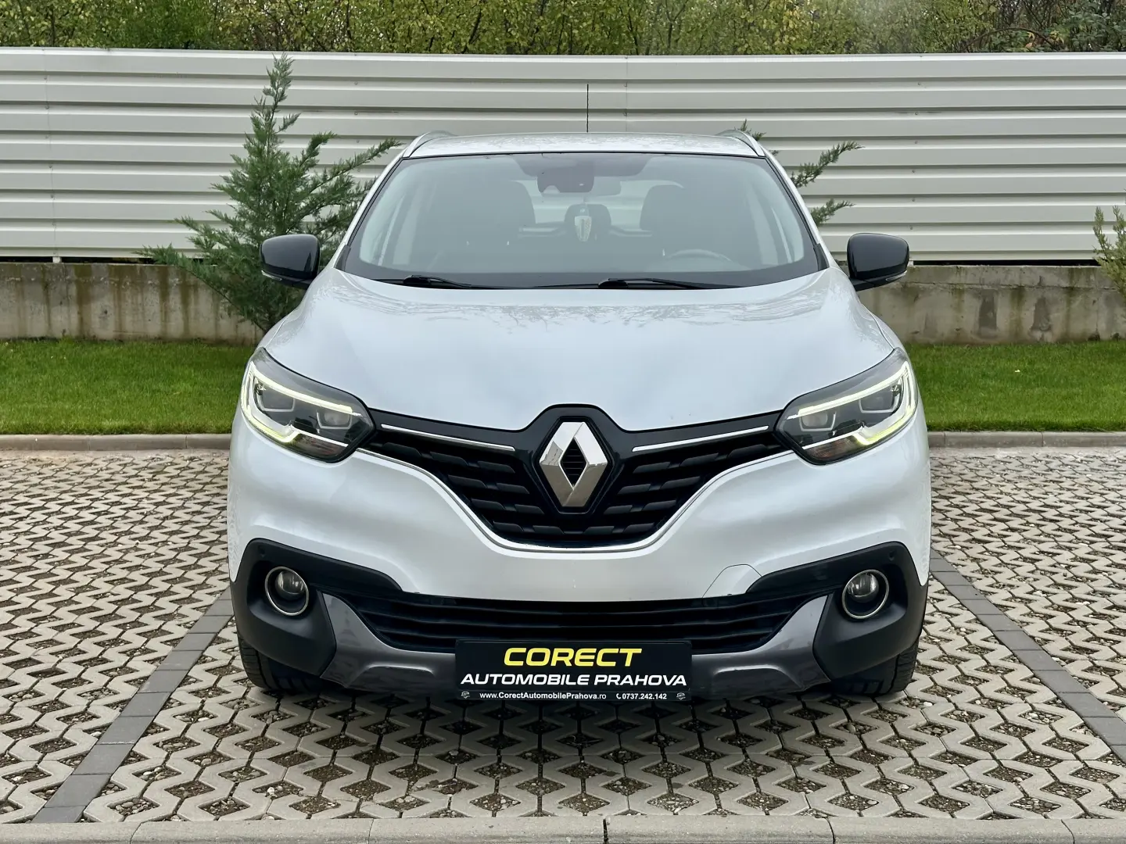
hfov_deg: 39.7
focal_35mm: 48
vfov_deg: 30.3
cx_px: 563
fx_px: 1561
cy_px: 422
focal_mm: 6.86
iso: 64
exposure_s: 1/1323
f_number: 1.78
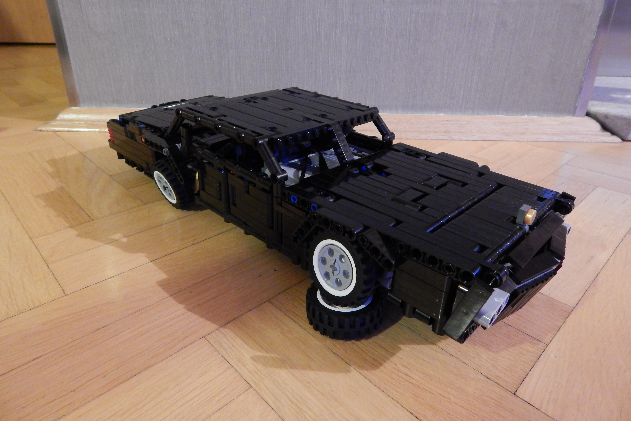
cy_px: 188
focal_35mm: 24
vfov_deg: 53.0
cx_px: 315
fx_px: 421
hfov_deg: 73.7
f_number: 3
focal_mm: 4
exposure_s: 1/5
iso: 800
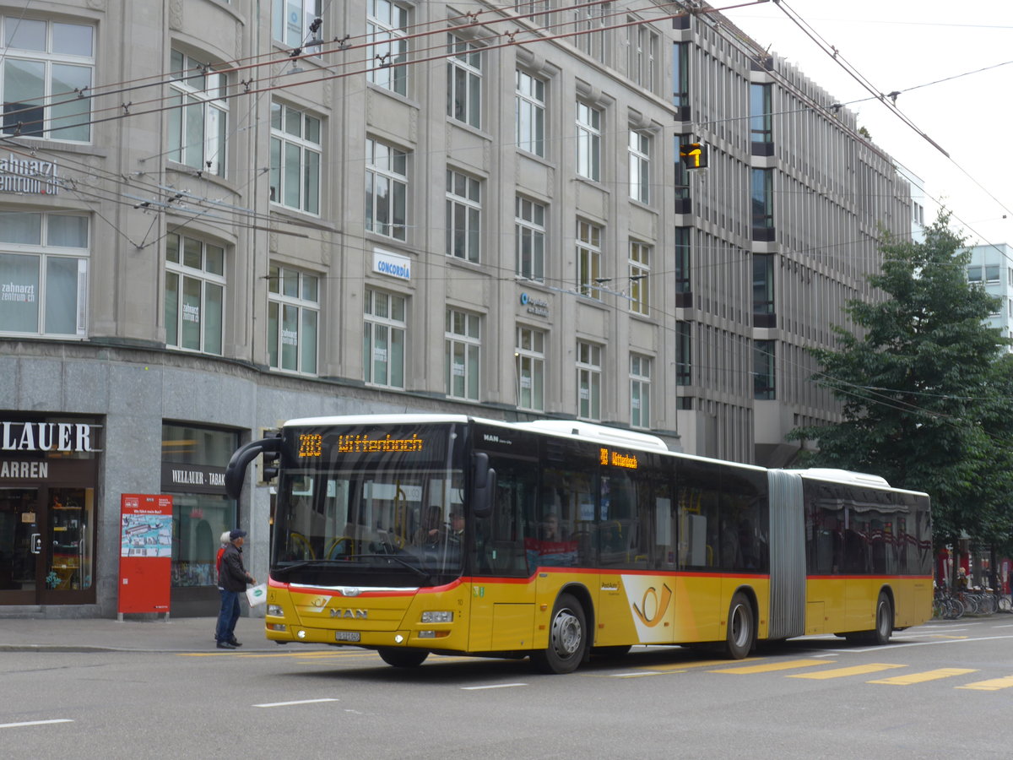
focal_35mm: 62
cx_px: 506
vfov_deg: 23.7
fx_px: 1814
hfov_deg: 31.2
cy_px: 380
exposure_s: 1/250
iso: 80
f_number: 3.7
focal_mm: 12.7
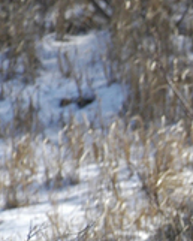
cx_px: 658
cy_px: 452
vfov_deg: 0.9
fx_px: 15287
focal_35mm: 2143
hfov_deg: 0.7
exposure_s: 1/500
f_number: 7.1
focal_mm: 210
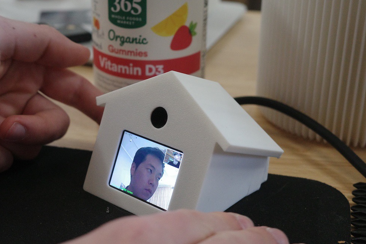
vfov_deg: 22.3
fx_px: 620
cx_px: 132
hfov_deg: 32.7
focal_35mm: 61
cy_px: 123
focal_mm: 26
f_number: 3.2
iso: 2000
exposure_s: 1/160
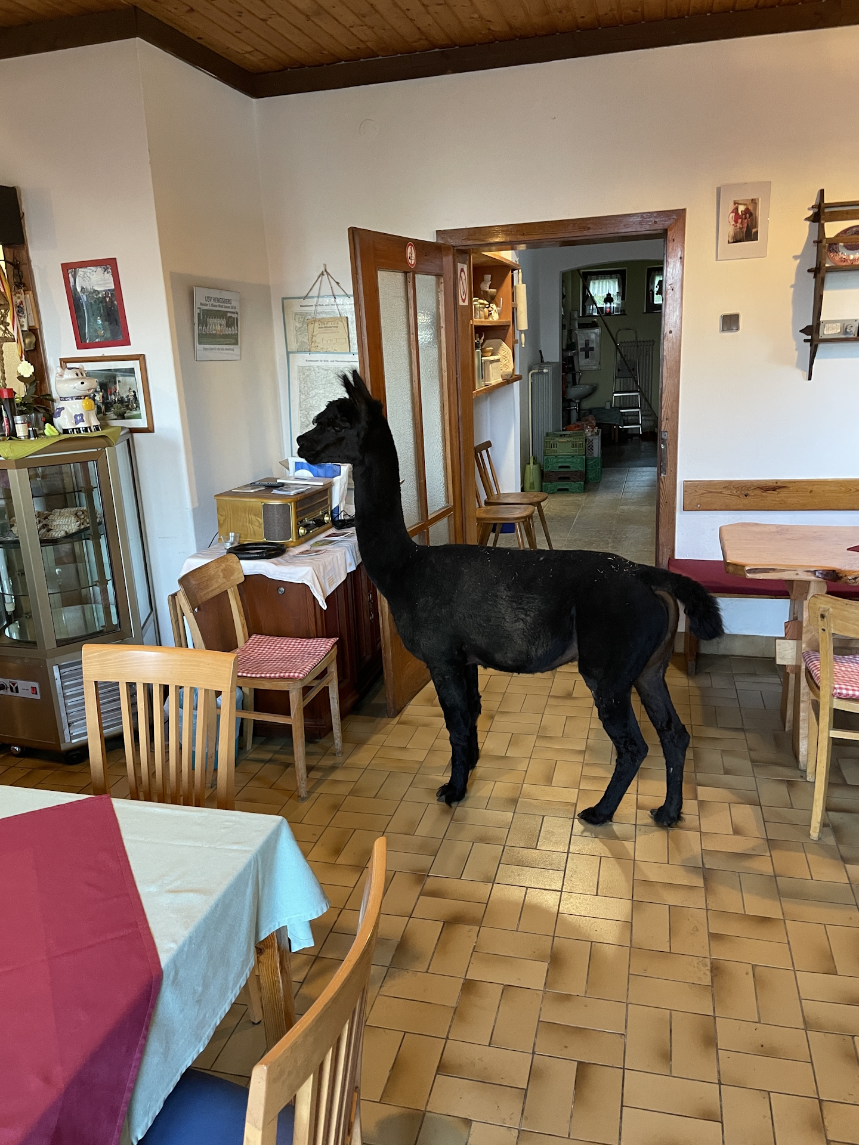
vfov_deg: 67.3
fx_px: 860
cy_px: 572
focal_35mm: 26
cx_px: 430
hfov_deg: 53.1
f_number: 1.6
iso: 250
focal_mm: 4.2
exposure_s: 1/50
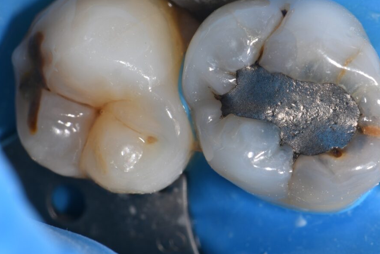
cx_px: 212
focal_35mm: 182
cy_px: 109
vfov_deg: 7.5
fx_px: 1921
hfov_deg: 11.3
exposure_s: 1/160
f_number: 32
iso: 200
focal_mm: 105
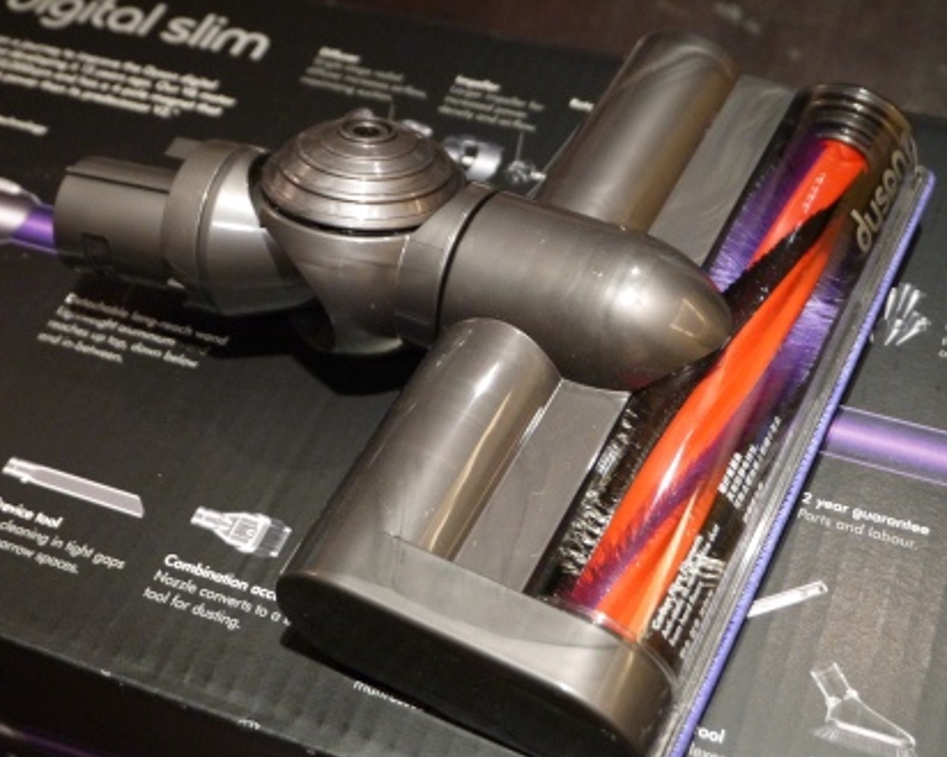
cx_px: 501
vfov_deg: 29.7
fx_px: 1428
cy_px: 380
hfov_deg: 36.7
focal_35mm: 51
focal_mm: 24
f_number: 4.8
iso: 1600
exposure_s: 1/50
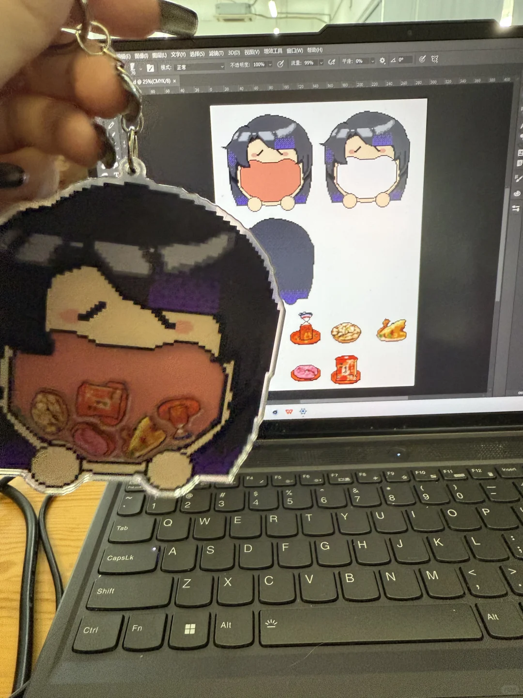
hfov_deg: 56.8
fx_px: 483
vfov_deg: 71.6
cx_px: 262
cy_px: 349
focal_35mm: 24
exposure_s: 1/50
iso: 400
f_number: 2.2
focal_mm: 2.22
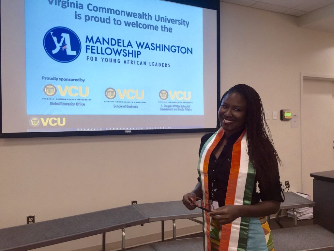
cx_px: 167
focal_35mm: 29
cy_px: 126
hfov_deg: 61.7
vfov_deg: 48.2
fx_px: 280
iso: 40
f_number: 2.2
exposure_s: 1/60
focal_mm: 4.15
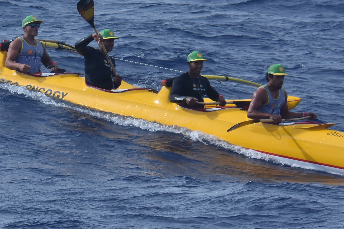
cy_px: 70
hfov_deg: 4.5
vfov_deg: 3.0
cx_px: 86
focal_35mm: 458
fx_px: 4376
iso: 640
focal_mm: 120
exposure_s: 1/1600
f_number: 10
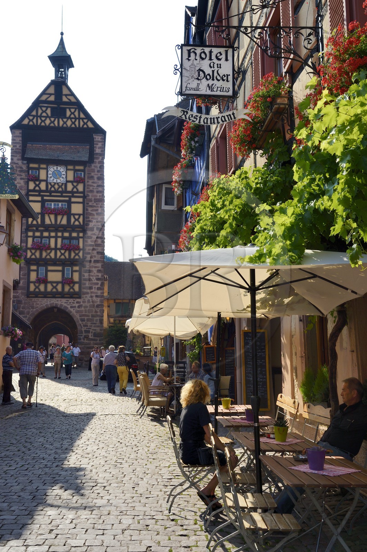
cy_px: 276
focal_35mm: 38
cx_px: 184
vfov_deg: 50.7
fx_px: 582
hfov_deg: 35.0
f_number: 11
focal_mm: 38
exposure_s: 1/250
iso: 200
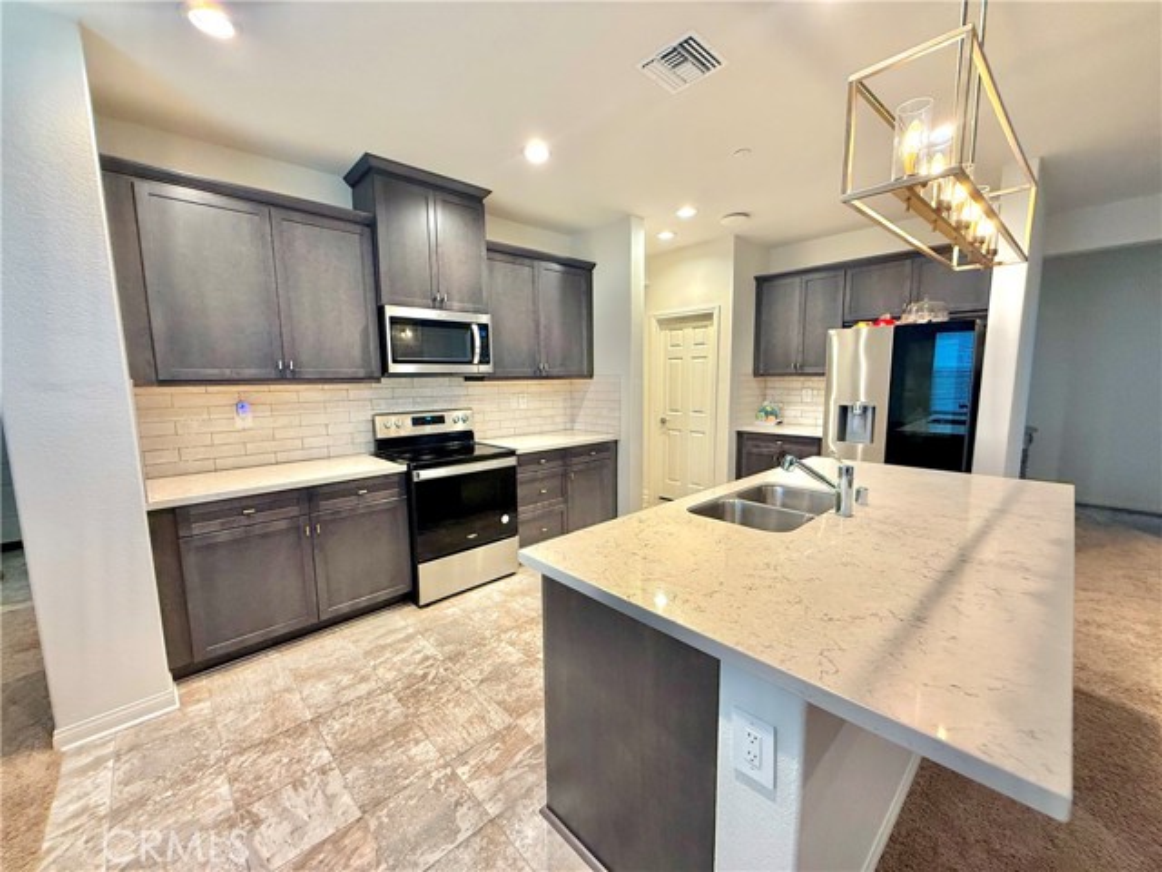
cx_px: 581
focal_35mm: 14
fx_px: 470
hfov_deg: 102.1
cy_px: 436
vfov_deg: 85.7
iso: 200
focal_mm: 2.22
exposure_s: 1/60
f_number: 2.2
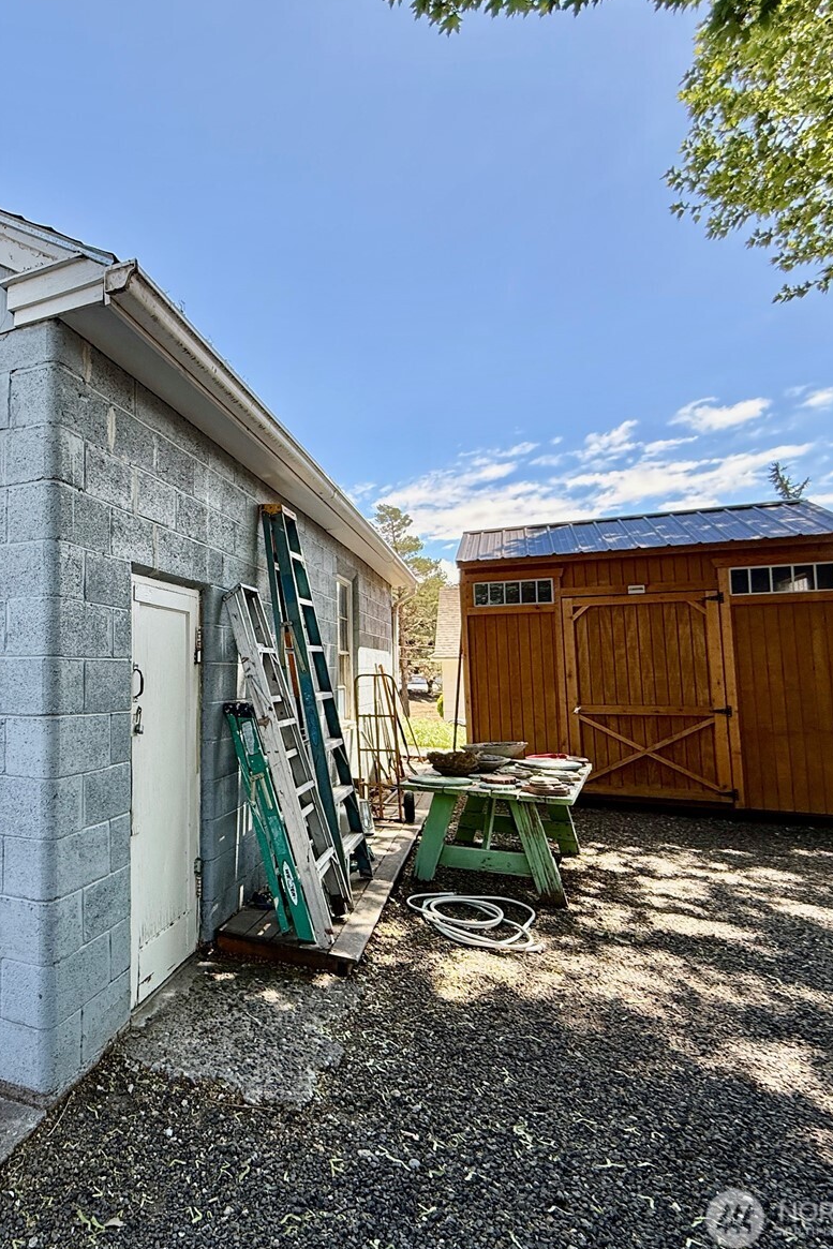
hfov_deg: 55.8
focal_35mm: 20
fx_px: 694
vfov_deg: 84.0
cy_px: 619
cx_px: 127
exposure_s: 1/331
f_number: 2.2
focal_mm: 2.22
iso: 64
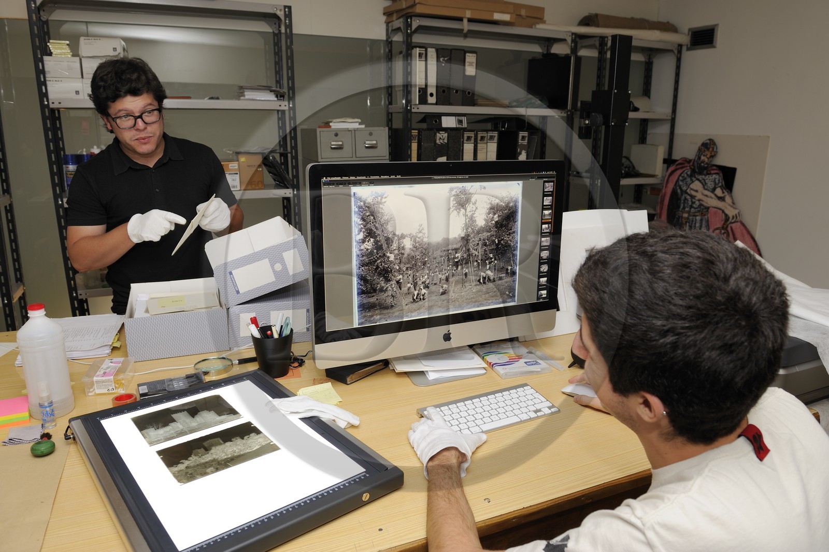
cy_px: 276
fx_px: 553
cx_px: 414
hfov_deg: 73.8
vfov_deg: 53.1
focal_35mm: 24
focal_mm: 24
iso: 200
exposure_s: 1/15
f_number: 5.6
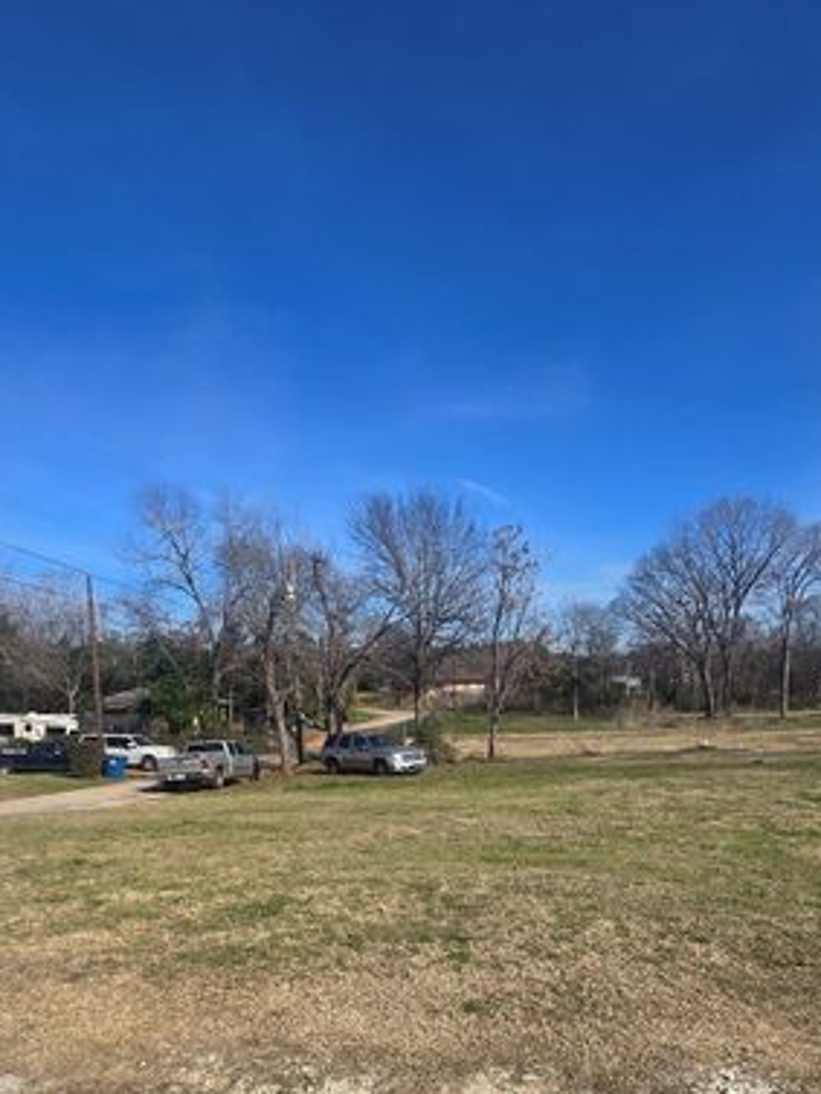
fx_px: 727
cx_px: 444
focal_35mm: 23
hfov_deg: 58.8
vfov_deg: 71.2
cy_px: 750
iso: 50
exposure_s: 1/2812
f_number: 2.2
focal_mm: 2.2
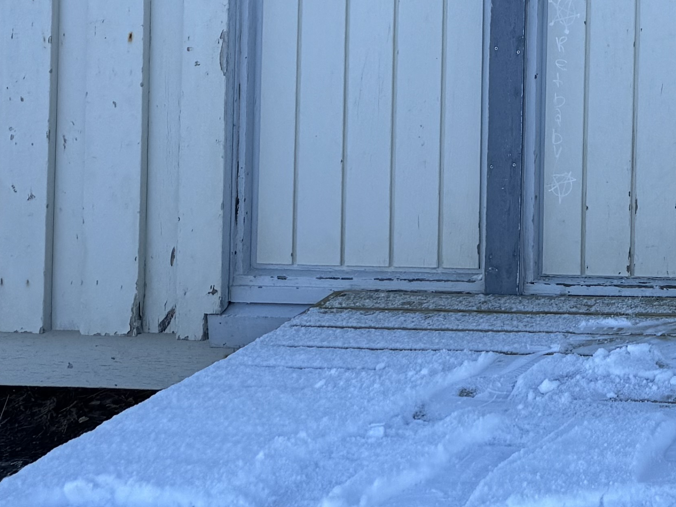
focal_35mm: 82
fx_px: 1601
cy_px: -328
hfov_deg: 19.2
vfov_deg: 16.0
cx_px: 1144
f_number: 1.78
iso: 80
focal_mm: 6.76
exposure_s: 1/1869
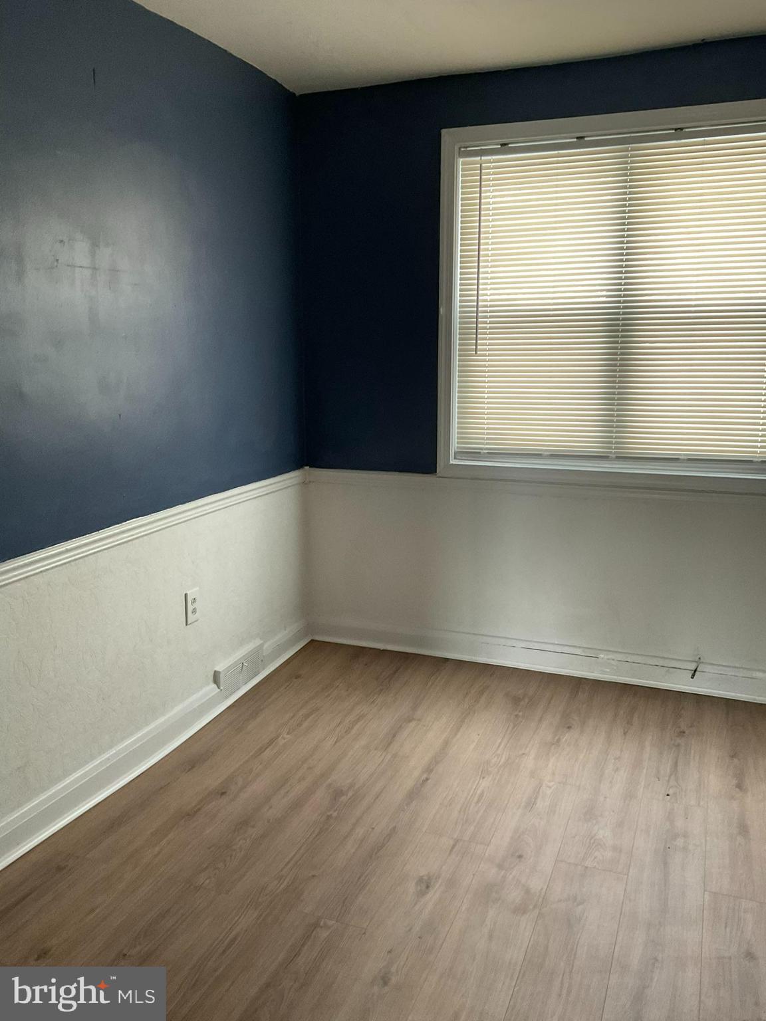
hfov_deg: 48.2
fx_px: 856
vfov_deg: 61.7
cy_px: 510
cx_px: 383
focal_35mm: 29
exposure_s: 1/60
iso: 125
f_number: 1.8
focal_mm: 3
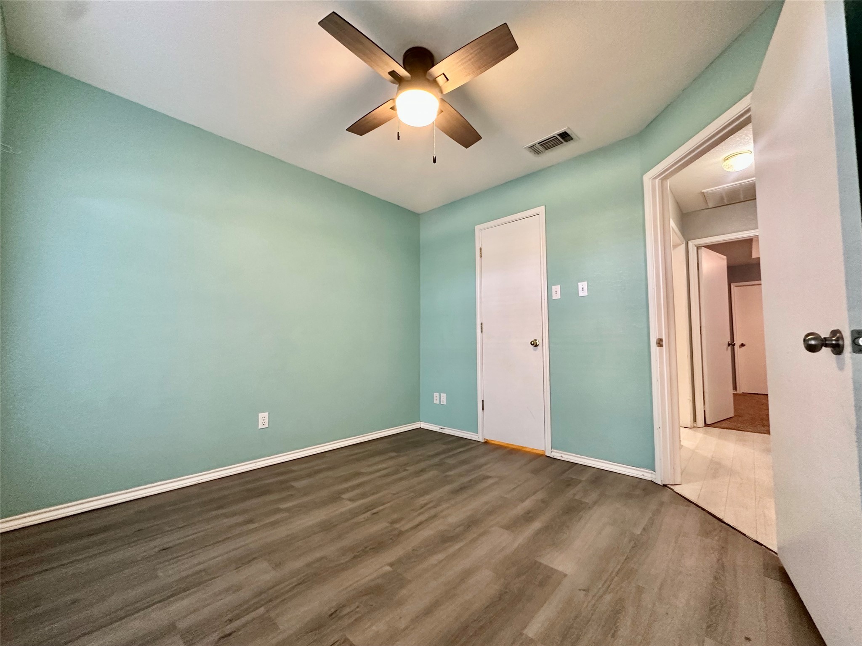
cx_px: 431
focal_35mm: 14
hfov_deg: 102.1
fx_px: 349
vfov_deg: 85.7
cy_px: 323
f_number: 2.2
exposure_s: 1/60
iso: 400
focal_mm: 2.22
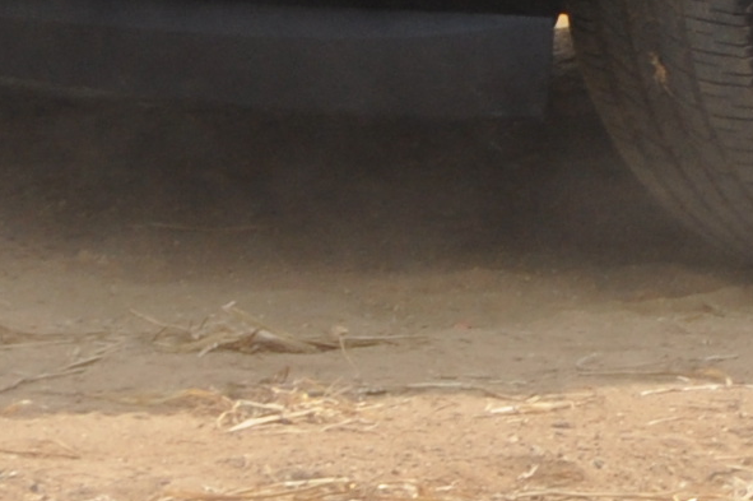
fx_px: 21601
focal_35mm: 1034
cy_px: -432
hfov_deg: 2.0
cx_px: 2459
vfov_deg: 1.3
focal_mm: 95
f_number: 7.1
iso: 200
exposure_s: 1/800
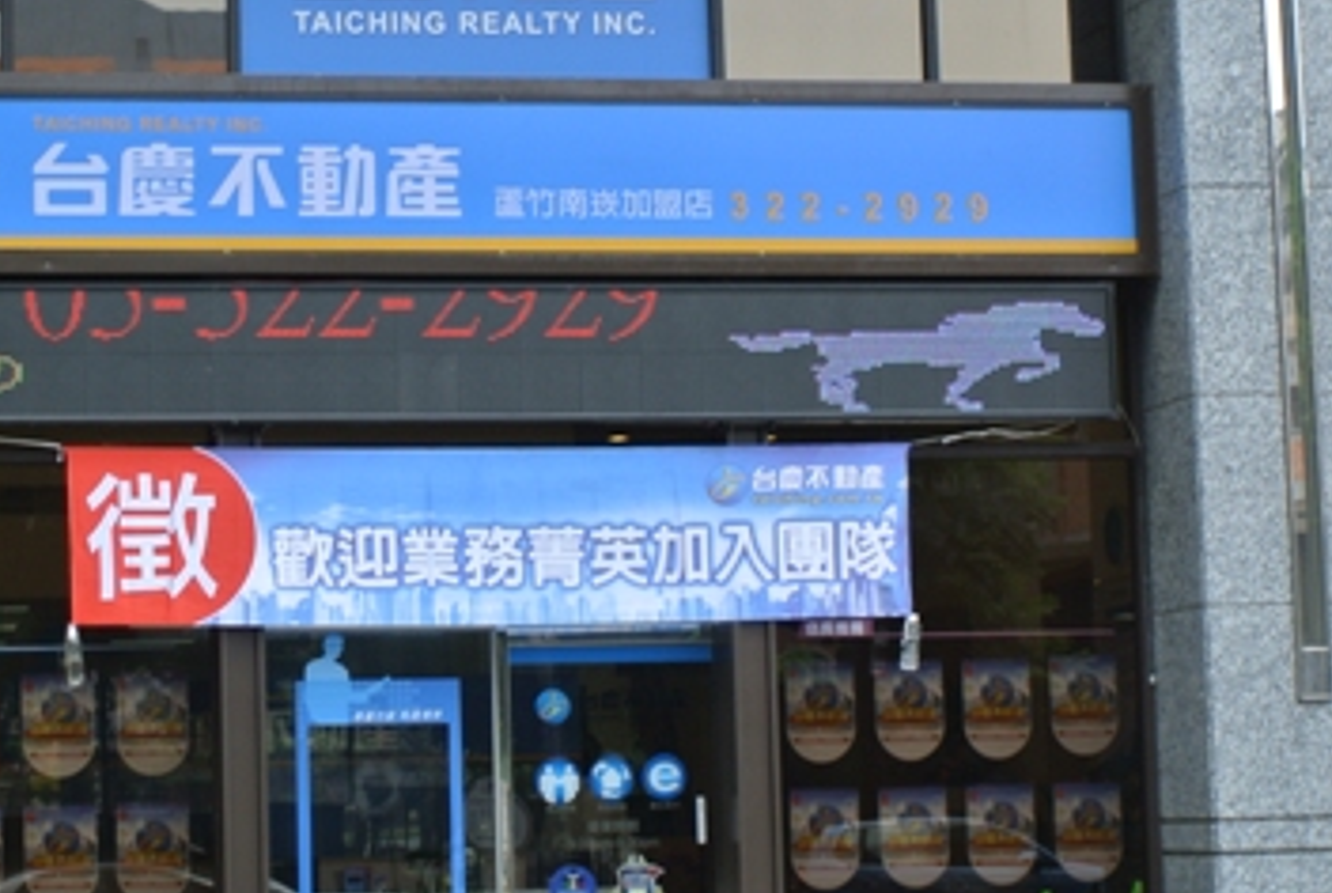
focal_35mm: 114
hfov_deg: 17.9
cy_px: 401
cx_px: 490
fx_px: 4225
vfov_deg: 12.1
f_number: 5.3
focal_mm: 25.9
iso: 100
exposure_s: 1/160
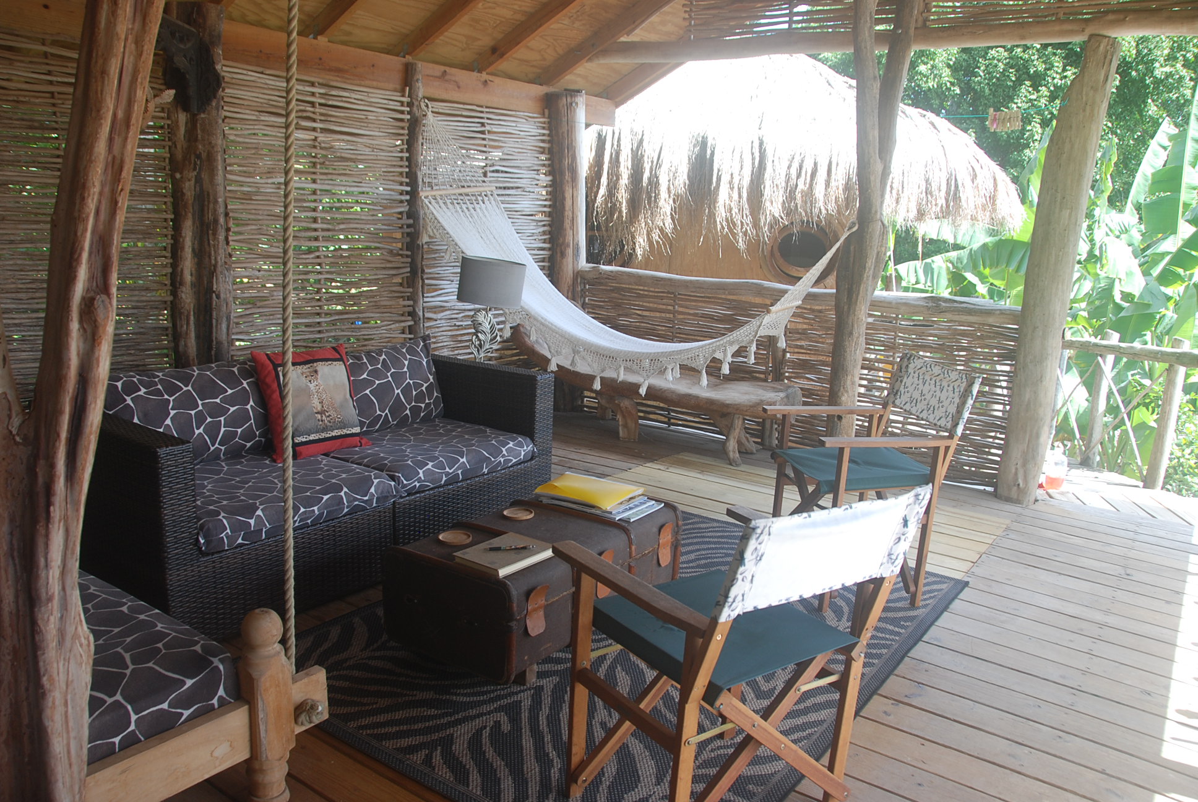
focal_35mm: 27
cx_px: 599
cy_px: 401
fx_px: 900
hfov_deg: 67.3
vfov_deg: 48.0
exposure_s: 1/100
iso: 200
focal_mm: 18
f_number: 5
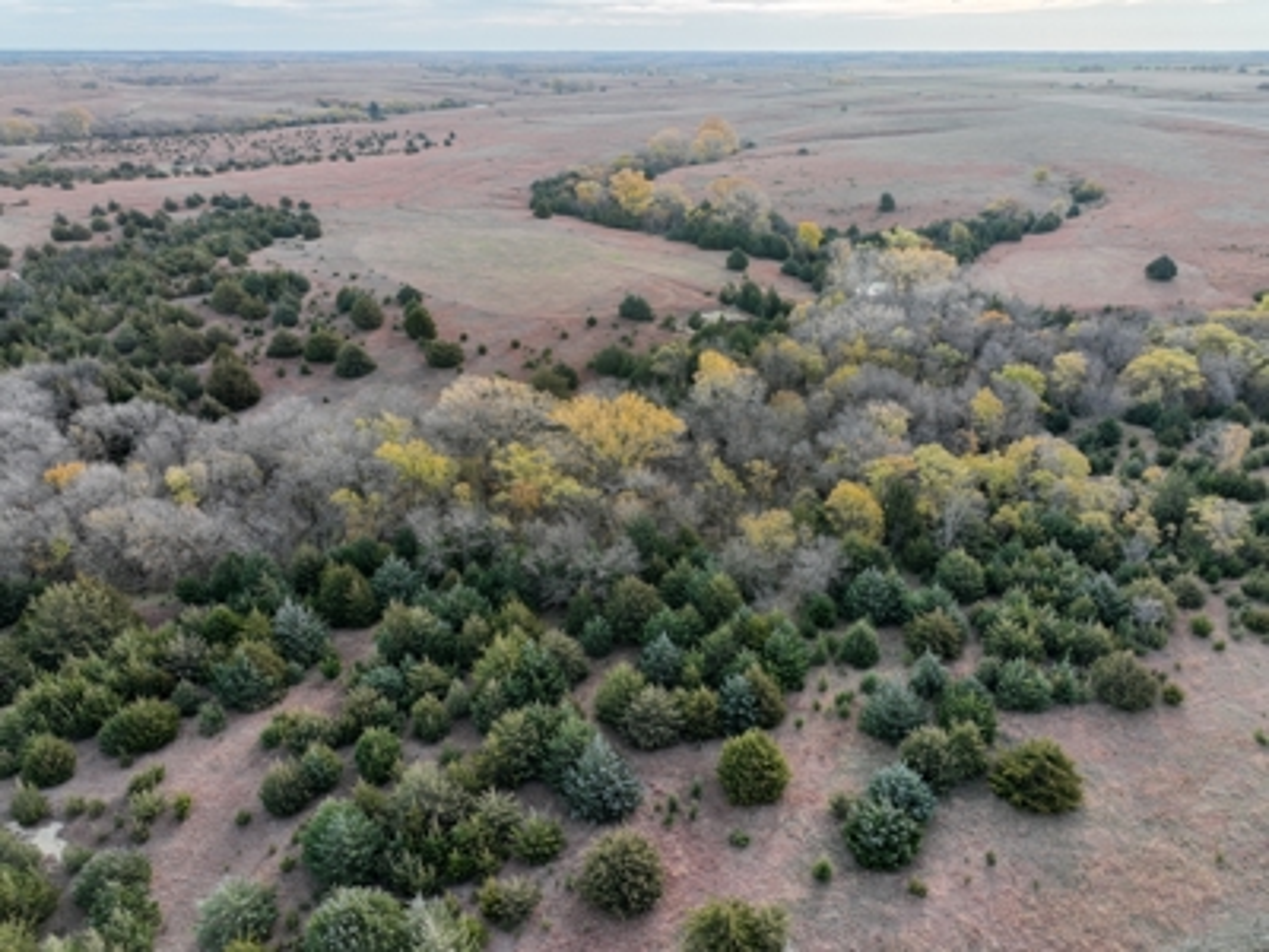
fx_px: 880
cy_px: 476
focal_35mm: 24
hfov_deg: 71.6
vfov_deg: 56.8
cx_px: 634
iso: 400
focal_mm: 12.29
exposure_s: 1/640
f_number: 2.8
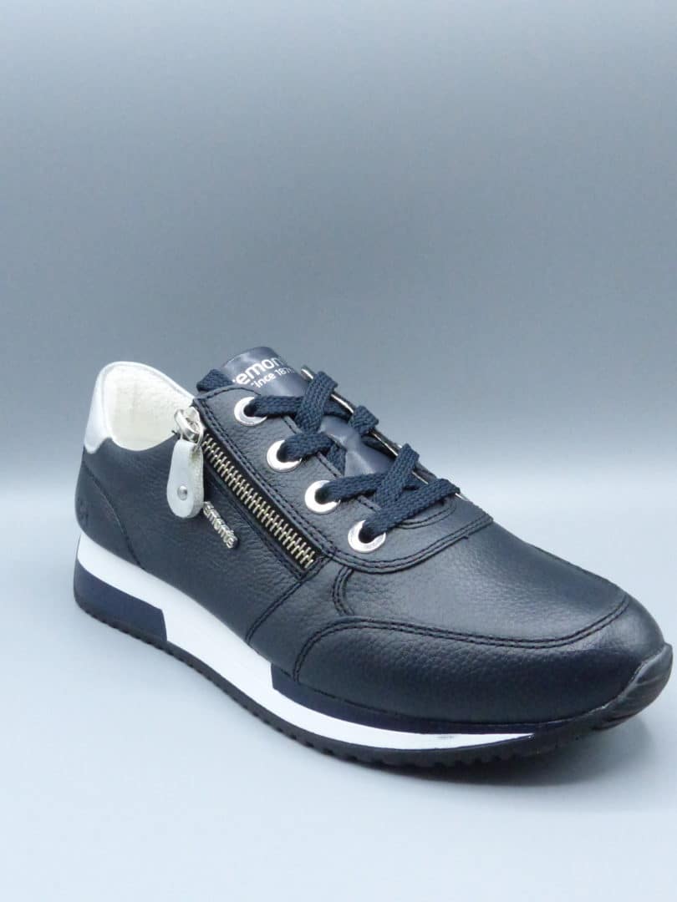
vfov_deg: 56.8
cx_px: 338
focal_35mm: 32
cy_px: 451
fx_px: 834
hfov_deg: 44.2
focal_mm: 5.8
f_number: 4
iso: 1600
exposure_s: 1/1600
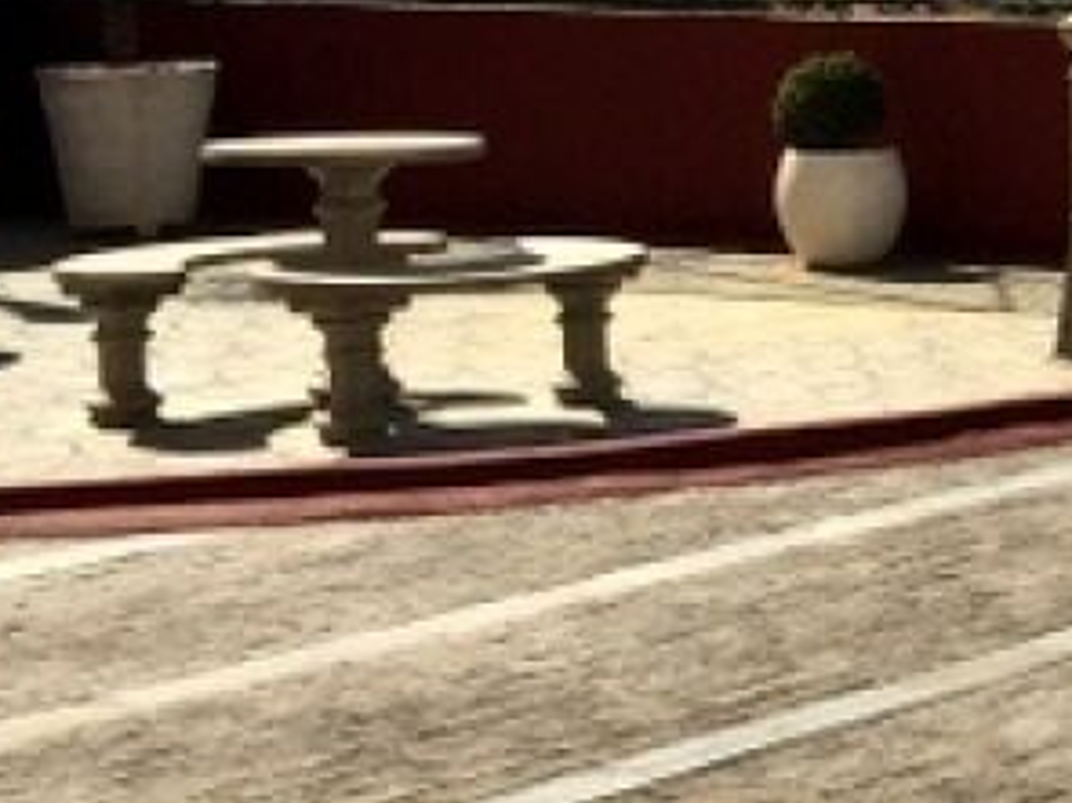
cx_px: 1755
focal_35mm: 126
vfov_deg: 11.6
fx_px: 3900
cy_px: -7
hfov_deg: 14.3
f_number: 2.2
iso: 32
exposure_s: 1/1980
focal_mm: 4.15
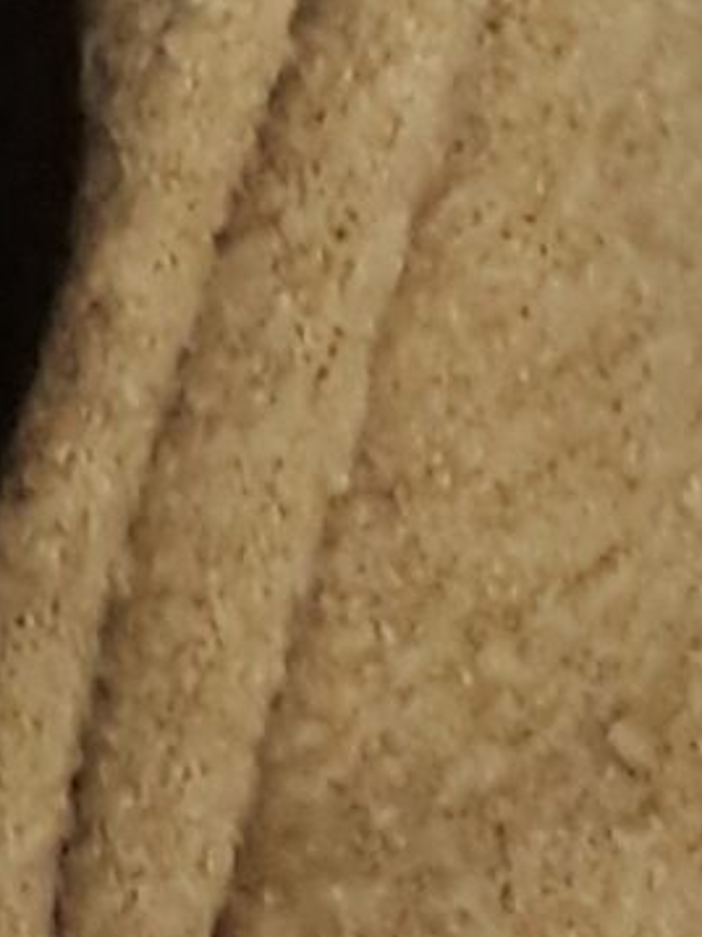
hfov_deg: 7.4
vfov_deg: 8.4
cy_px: -2290
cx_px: -1349
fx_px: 4846
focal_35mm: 179
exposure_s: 1/25
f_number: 1.8
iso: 400
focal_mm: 4.65
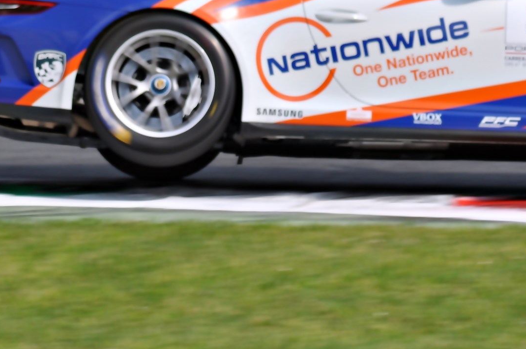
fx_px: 14727
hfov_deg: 2.0
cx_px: 399
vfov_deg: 1.4
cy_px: -11
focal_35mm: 1009
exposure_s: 1/250
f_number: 13
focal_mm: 300
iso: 200
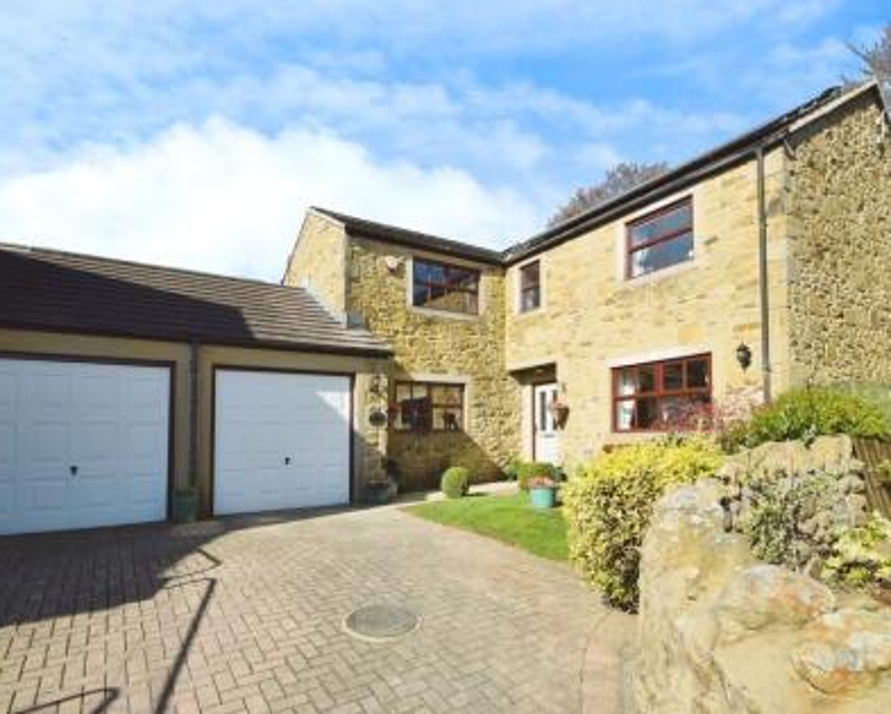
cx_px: 418
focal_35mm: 17
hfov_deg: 89.5
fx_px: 449
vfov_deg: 77.0
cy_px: 357
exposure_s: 1/500
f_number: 8
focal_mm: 10
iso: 200
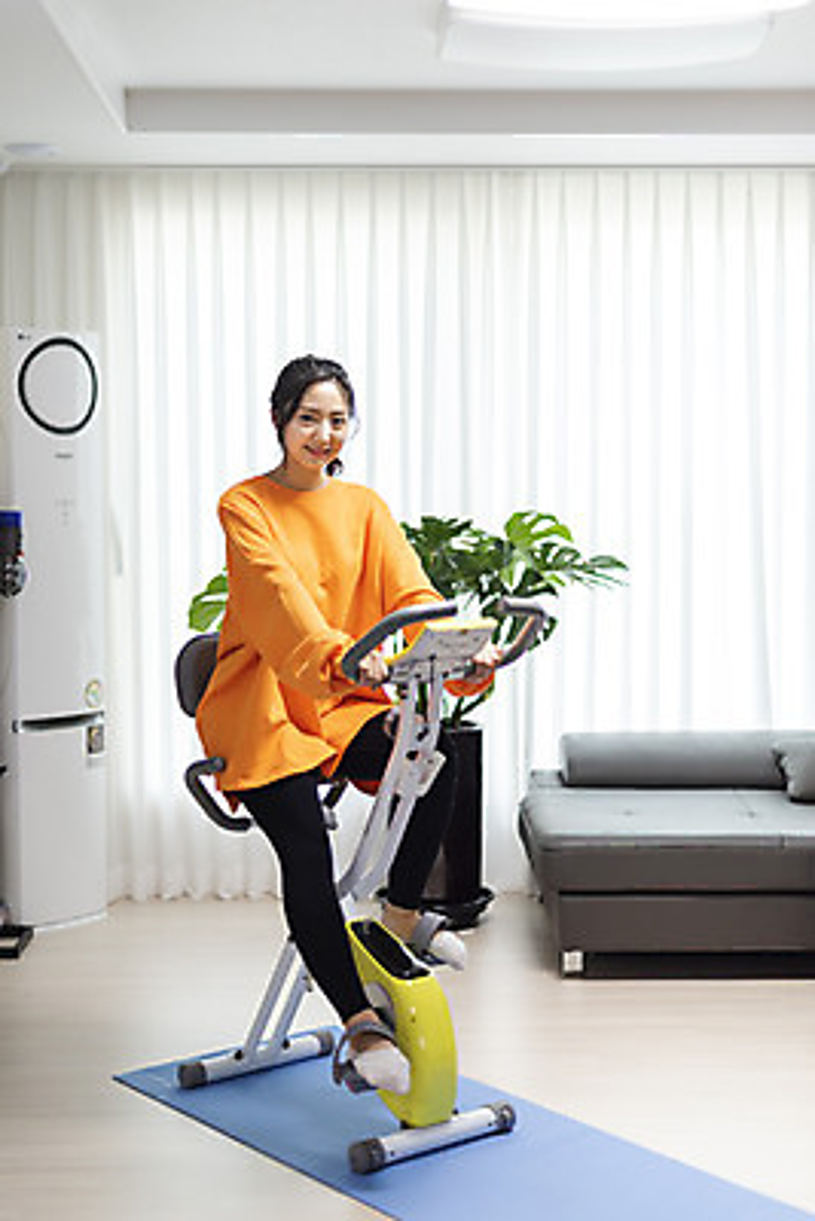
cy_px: 610
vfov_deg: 39.6
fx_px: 1696
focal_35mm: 50
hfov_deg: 27.0
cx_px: 408
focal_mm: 50
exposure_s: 1/400
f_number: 1.6
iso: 500
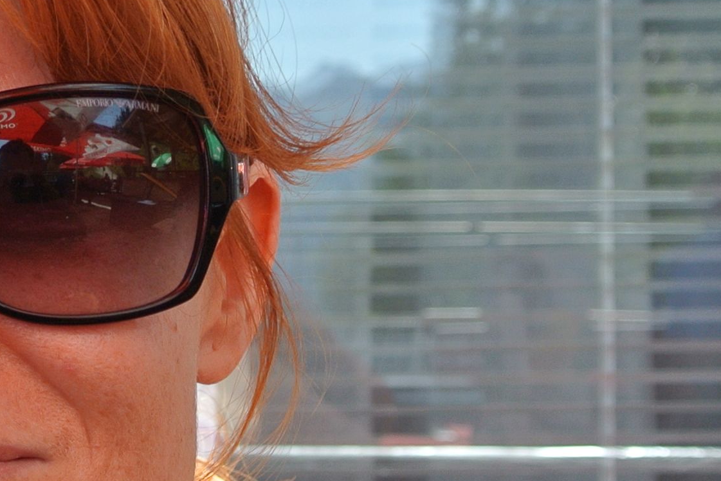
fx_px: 2424
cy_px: 310
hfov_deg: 16.6
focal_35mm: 121
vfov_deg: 11.3
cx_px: 17
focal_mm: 13.1
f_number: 4
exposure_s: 1/250
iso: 125
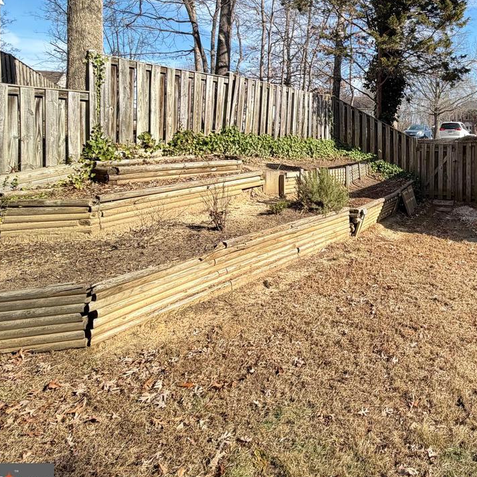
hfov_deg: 55.6
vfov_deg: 60.6
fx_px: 390
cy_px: 140
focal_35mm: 25
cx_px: 418
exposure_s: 1/195
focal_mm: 2.22
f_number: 2.2
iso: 40
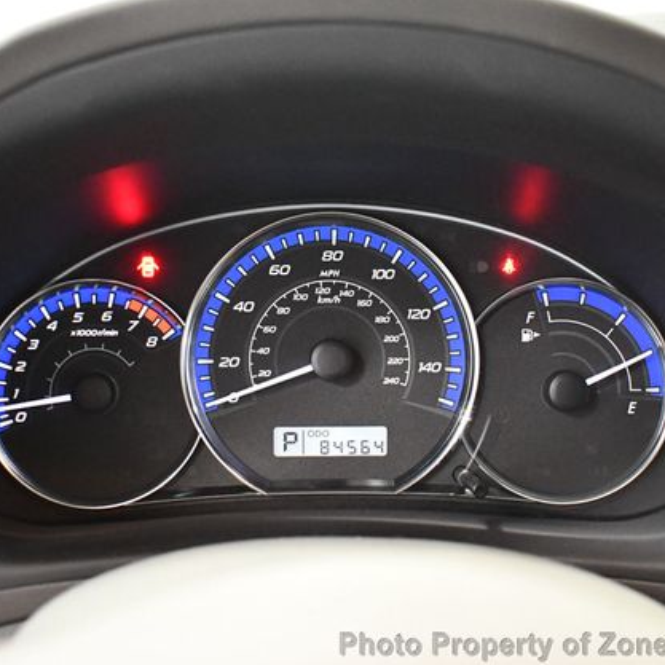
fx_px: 1022
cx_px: 321
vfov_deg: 36.1
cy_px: 335
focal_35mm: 47
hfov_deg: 36.1
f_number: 3.5
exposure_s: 1/60
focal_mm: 18
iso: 5000
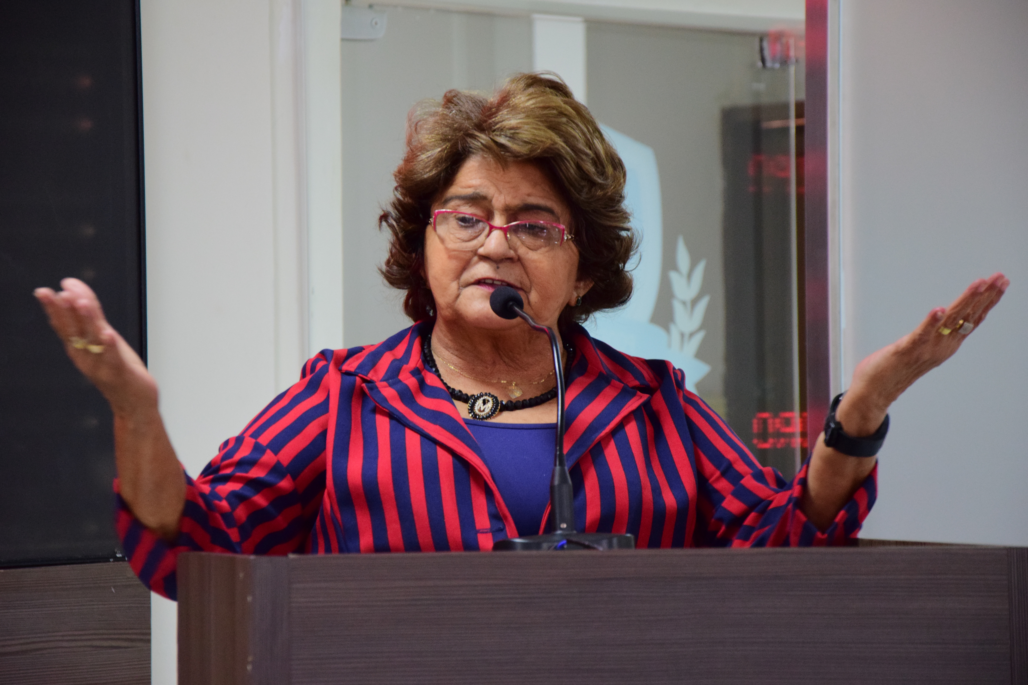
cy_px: 342
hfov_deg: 14.9
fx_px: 3940
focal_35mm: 138
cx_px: 514
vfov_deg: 9.9
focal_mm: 92
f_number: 5.6
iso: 1600
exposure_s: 1/60
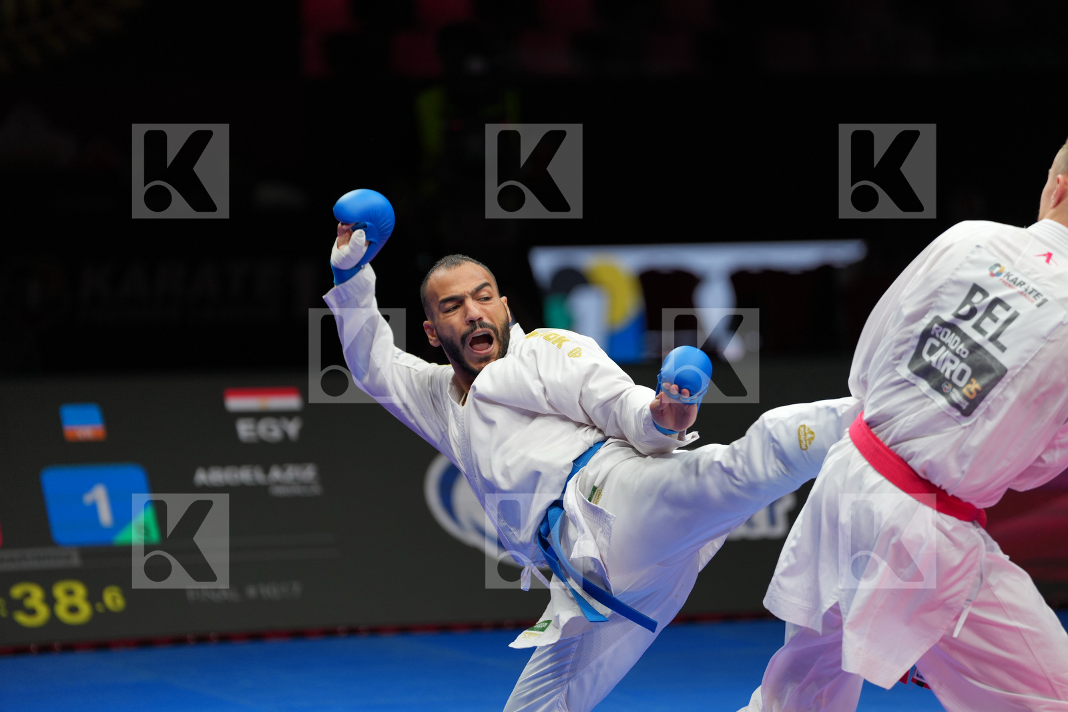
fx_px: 5932
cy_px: 356
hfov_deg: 10.3
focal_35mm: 200
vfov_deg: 6.9
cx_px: 534
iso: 500
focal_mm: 200
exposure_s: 1/1000
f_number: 2.8
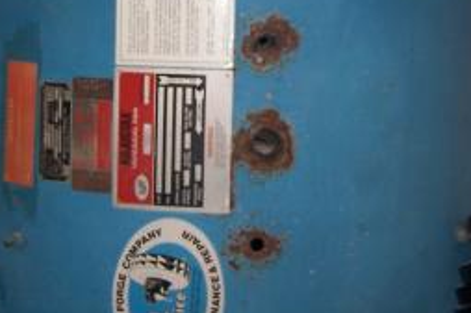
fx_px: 1098
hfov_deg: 24.2
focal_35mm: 84
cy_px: 82
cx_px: 247
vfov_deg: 16.2
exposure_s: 1/60
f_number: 2.8
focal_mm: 6.3
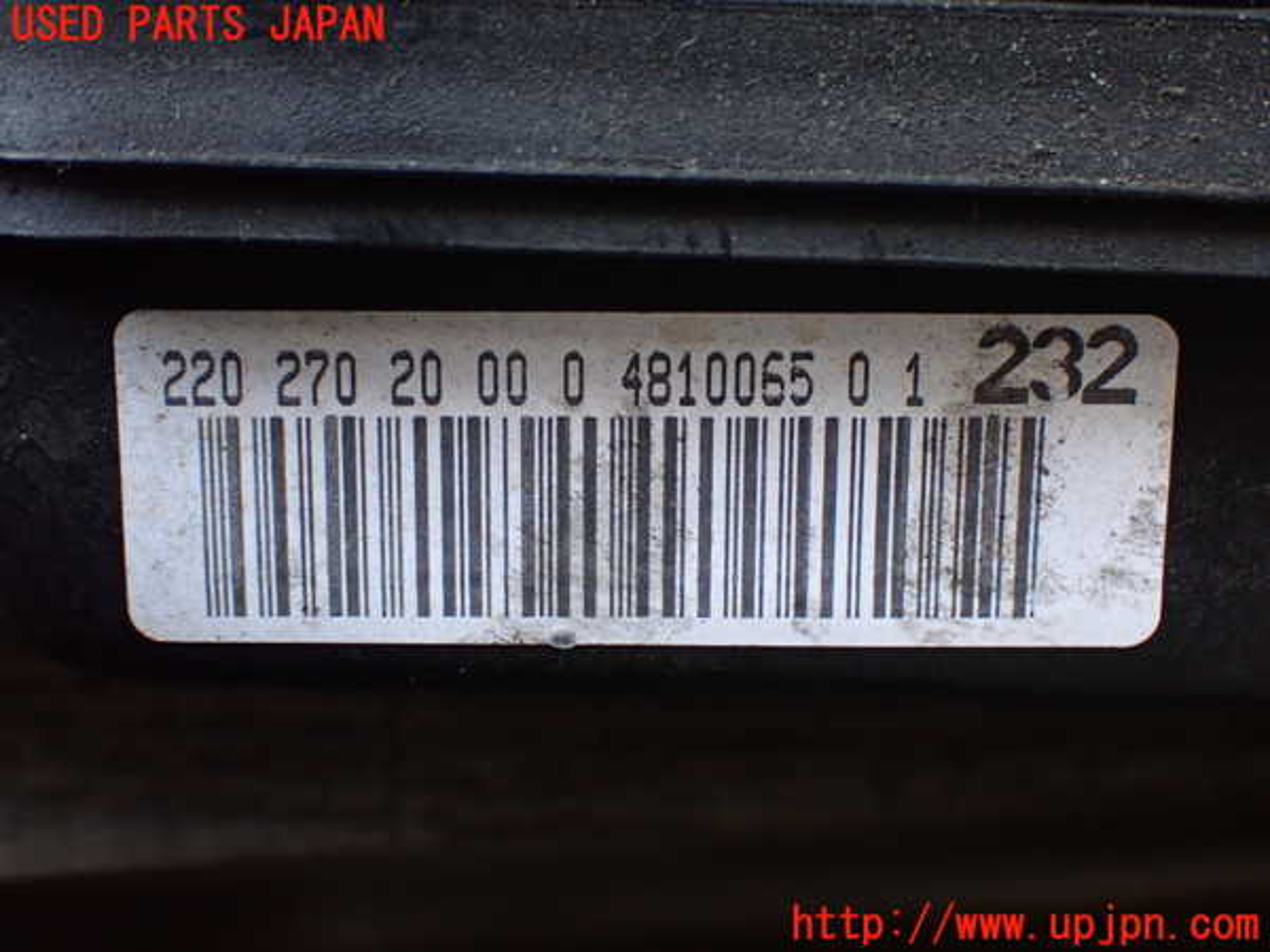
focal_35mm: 67
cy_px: 476
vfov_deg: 21.9
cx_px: 635
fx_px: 2458
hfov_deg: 29.0
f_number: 3.8
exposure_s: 1/200
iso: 800
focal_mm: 11.88
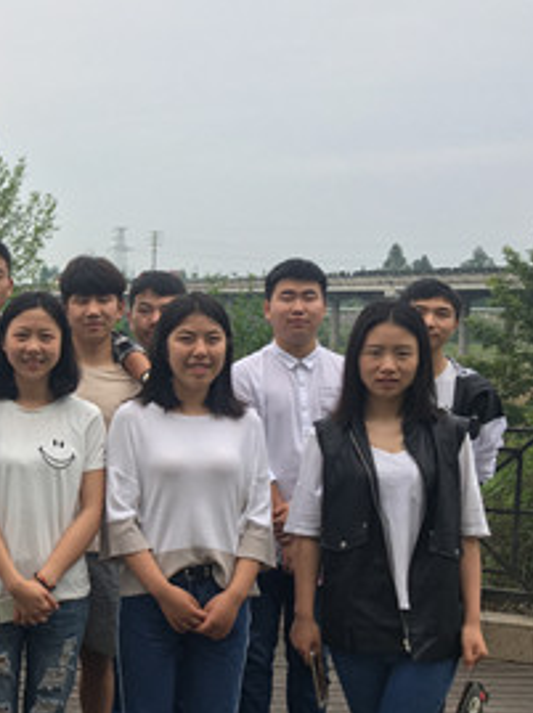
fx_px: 1111
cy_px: 388
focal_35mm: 54
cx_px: -66
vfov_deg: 35.6
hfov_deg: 24.9
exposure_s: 1/278
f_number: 2.2
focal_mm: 4.15
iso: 25
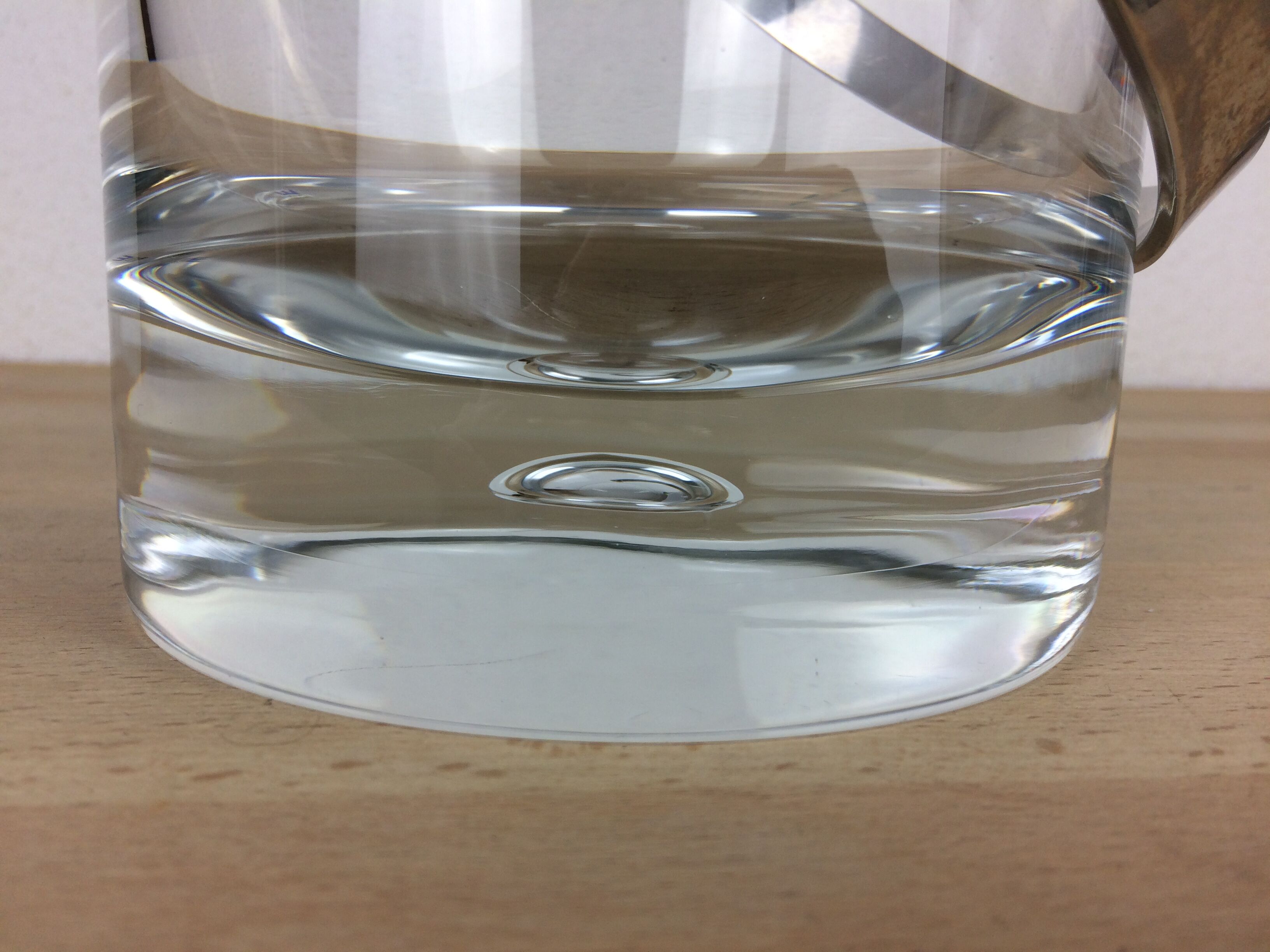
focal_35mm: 29
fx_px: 1064
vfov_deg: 48.2
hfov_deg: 61.7
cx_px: 635
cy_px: 476
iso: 50
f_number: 2.2
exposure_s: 1/100
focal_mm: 4.15
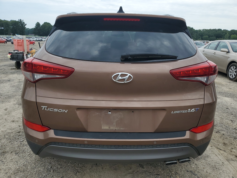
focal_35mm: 26
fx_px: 178
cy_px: 89
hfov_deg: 67.3
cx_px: 118
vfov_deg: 53.1
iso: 50
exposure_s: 1/1667
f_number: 1.5
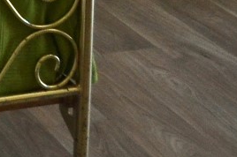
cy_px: -331
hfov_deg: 11.2
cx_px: -312
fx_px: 1032
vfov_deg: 7.5
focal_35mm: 157
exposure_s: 1/100
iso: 400
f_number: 4.5
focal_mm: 14
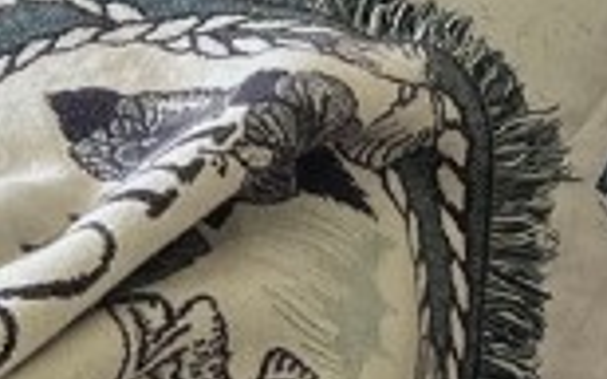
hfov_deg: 11.2
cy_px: -292
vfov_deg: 7.0
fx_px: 3025
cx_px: -134
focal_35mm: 183
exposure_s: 1/120
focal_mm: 5.1
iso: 50
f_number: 1.6
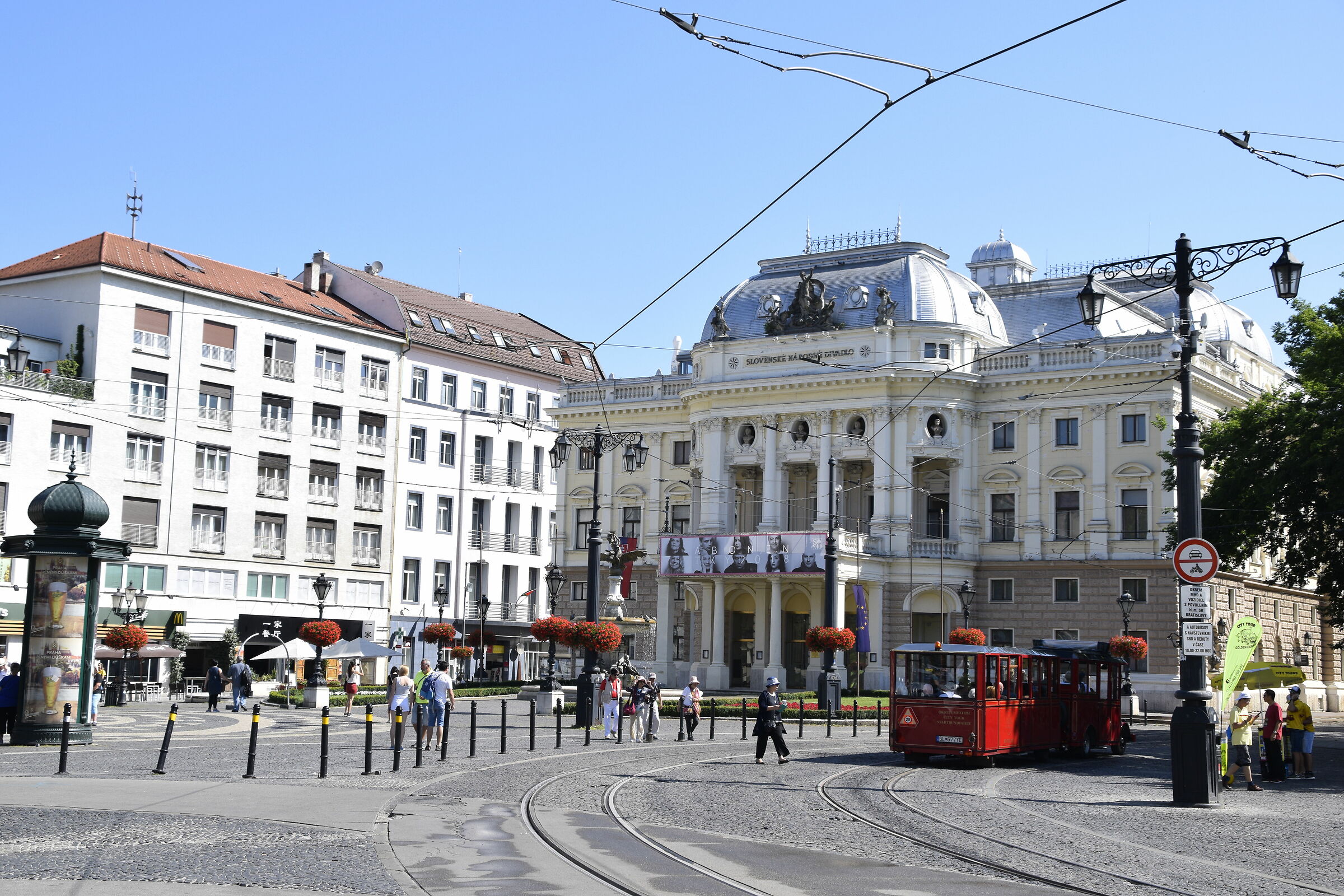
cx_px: 672
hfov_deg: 42.3
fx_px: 1736
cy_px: 448
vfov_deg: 28.9
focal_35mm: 46
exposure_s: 1/320
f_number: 9
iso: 200
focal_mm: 31
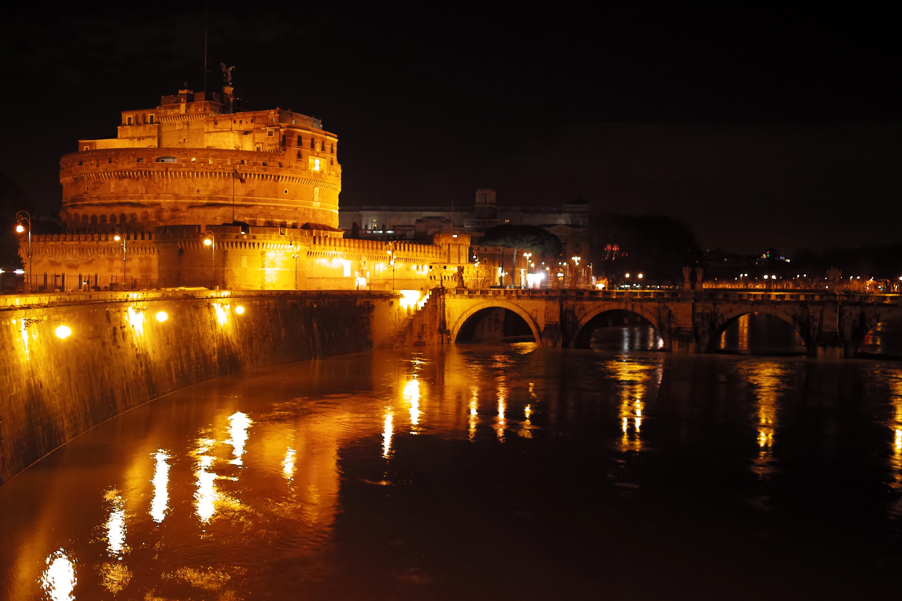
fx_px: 1027
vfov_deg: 32.6
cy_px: 300
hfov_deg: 47.4
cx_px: 451
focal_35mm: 41
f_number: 2.8
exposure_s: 1/1.67
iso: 200
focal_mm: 24.2
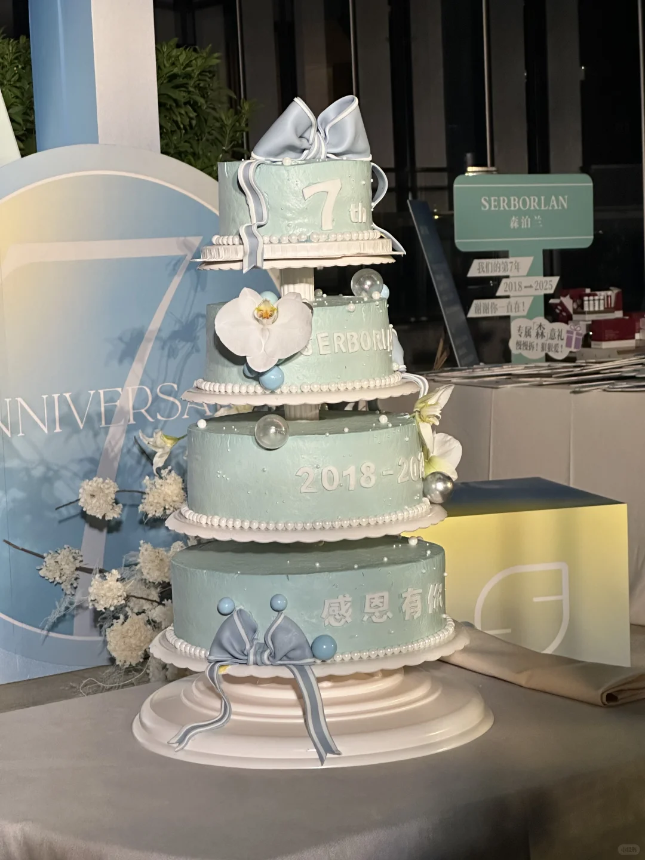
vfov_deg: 25.3
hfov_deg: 19.1
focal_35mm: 77
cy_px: 430
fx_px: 1913
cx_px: 322
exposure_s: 1/97
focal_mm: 9
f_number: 2.8
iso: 250
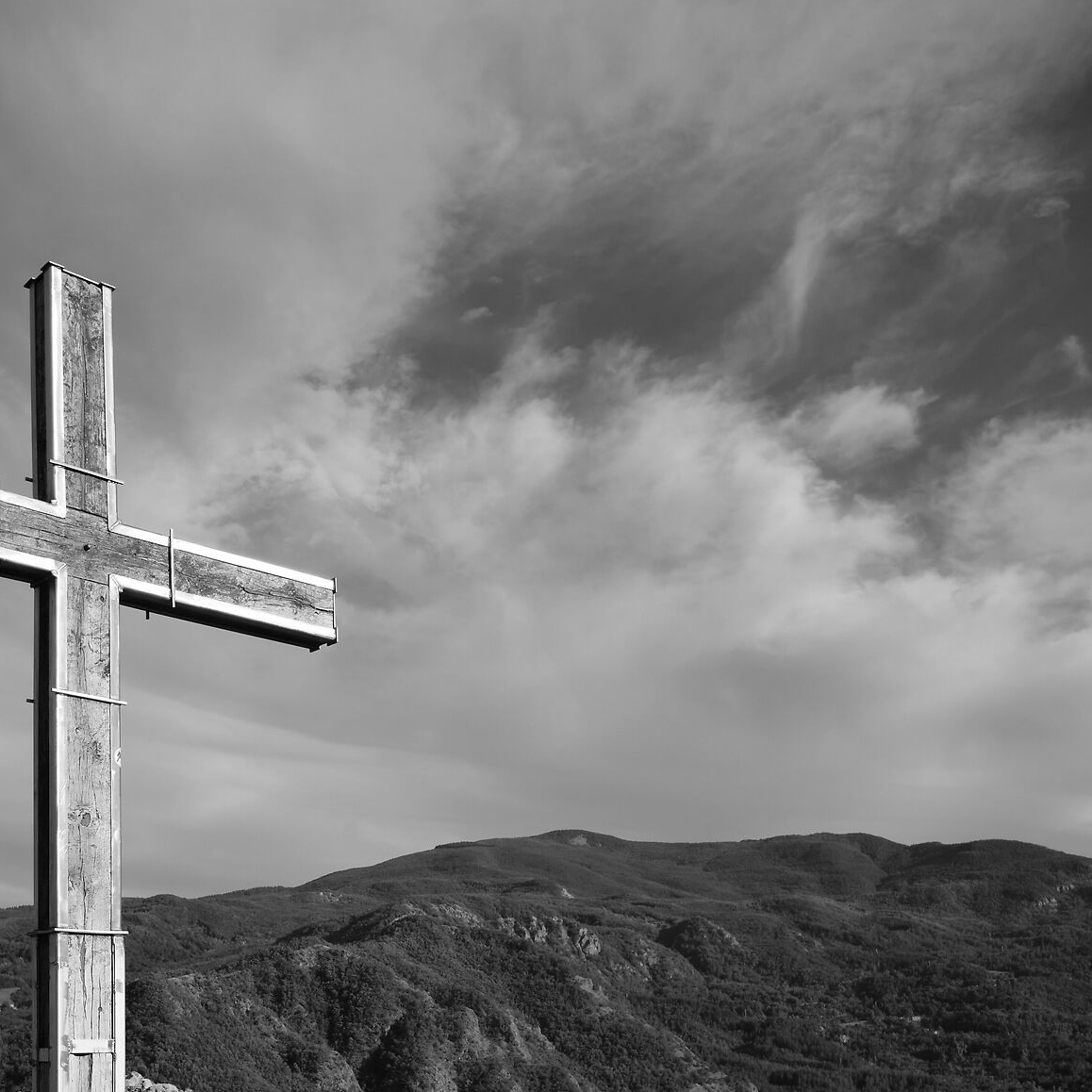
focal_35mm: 37
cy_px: 918
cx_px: 360
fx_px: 1321
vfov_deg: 42.3
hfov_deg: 44.3
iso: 400
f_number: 7.1
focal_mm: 14
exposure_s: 1/350
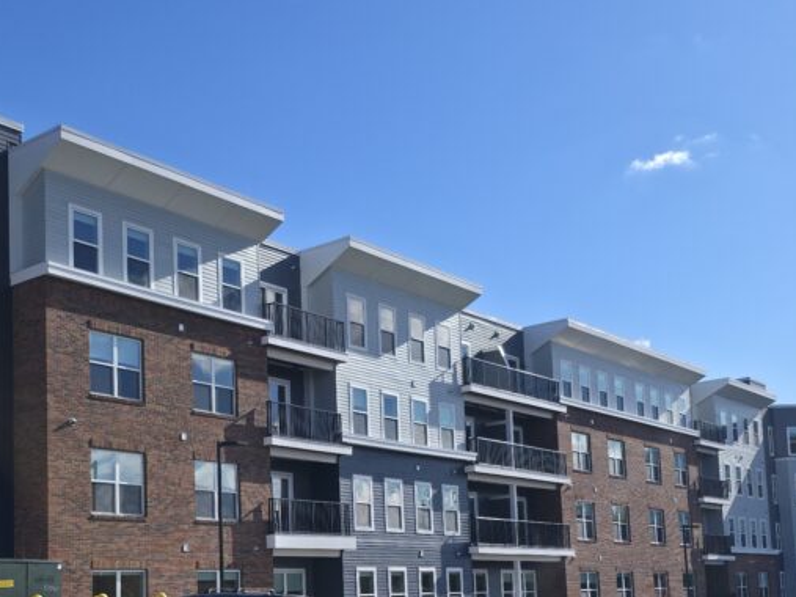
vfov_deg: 29.0
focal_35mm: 49
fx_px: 1126
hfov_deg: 38.6
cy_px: 481
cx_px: 284
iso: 50
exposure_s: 1/3716
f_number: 1.7
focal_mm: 6.3
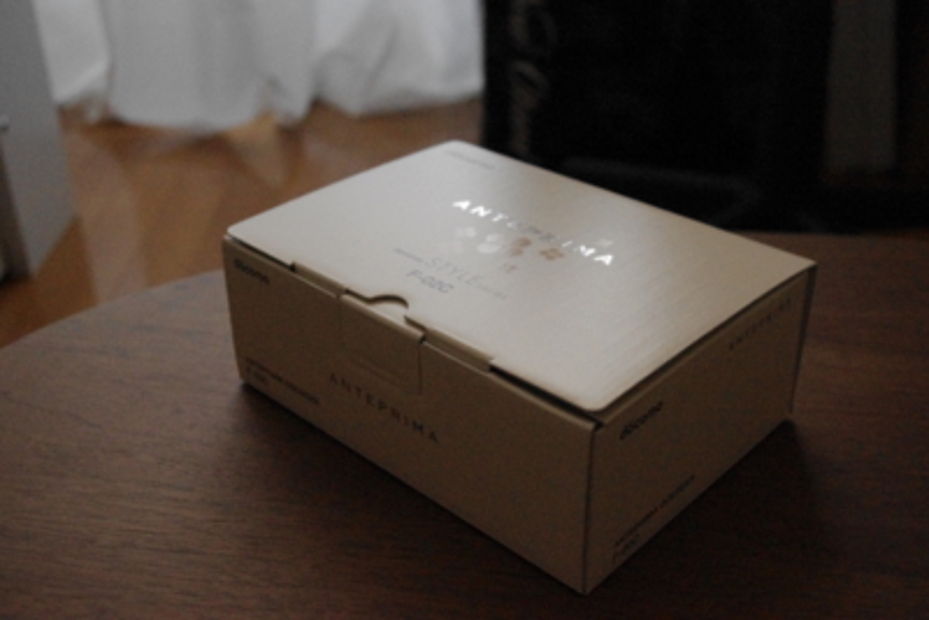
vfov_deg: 31.9
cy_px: 310
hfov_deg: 46.4
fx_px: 1084
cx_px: 464
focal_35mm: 42
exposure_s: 1/500
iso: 6400
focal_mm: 28.13
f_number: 5
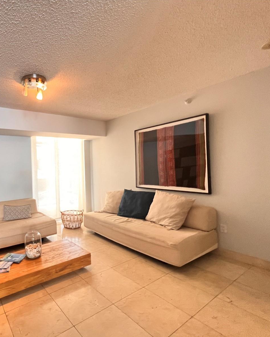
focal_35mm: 17
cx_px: 56
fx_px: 170
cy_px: 168
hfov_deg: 69.8
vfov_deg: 89.6
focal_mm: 1.57
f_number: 1.8
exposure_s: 1/60
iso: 400
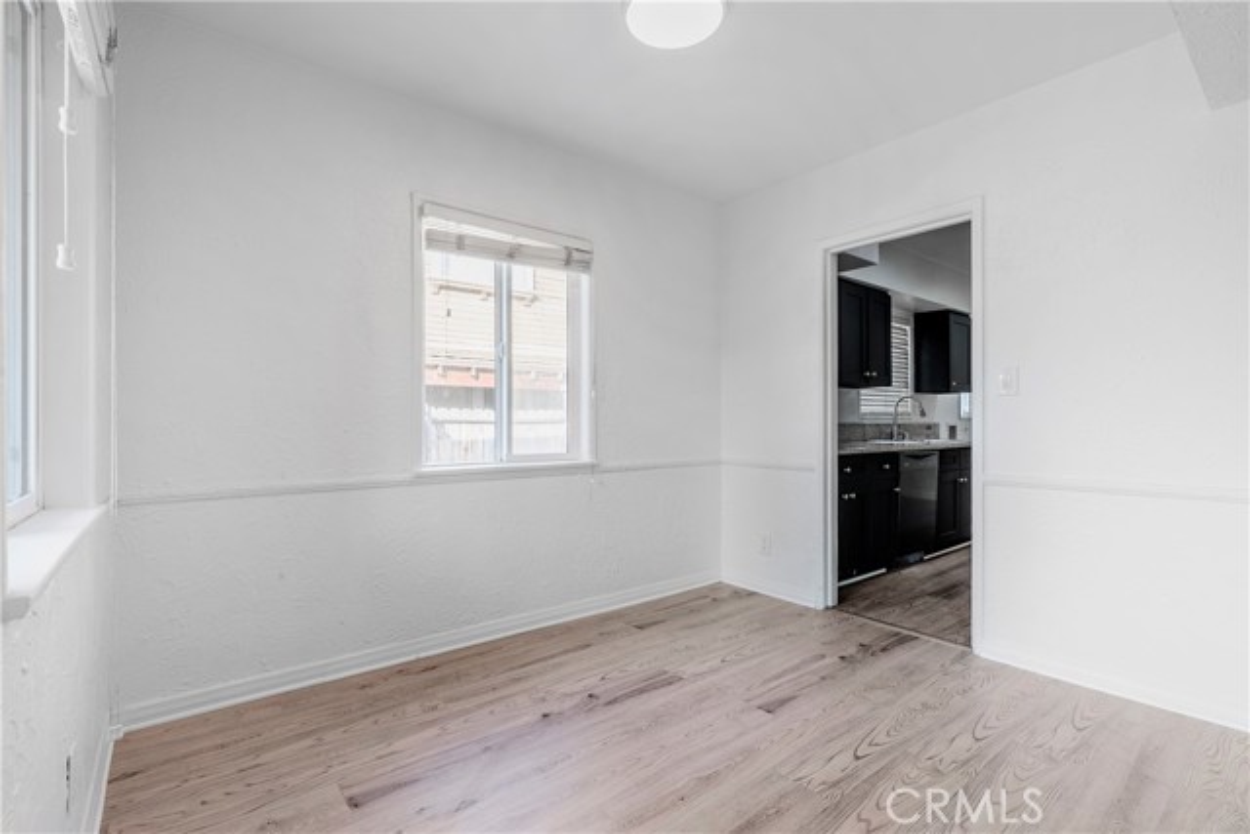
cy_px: 417
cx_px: 625
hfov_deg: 96.7
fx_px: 556
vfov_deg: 73.8
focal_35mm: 16
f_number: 7.1
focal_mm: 16
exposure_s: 1/20
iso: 100
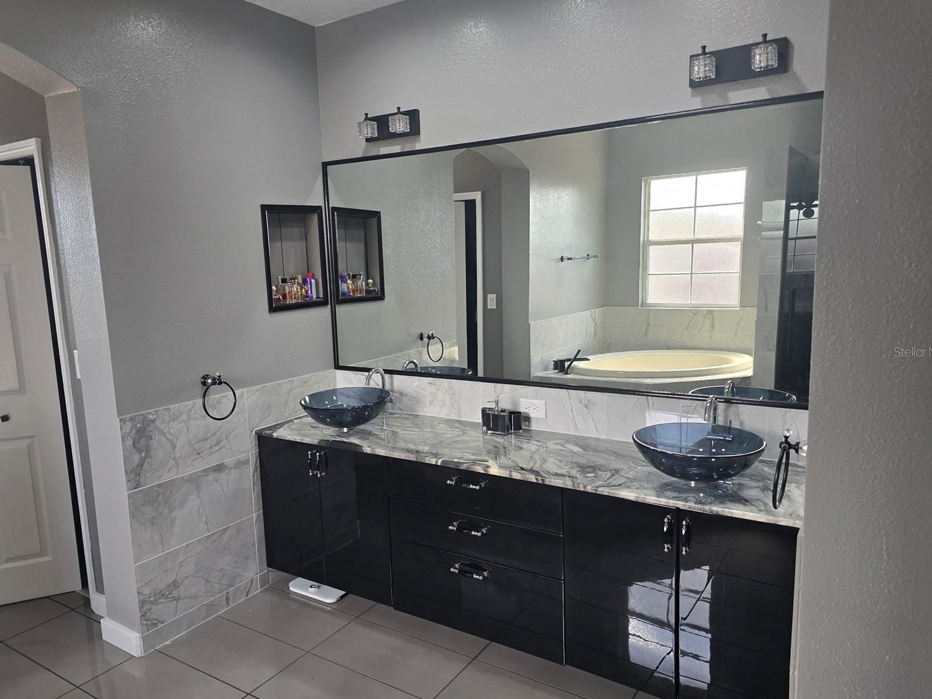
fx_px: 673
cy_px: 351
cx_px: 447
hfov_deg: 69.4
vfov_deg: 54.9
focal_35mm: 25
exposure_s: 1/120
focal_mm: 6.3
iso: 80
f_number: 1.7
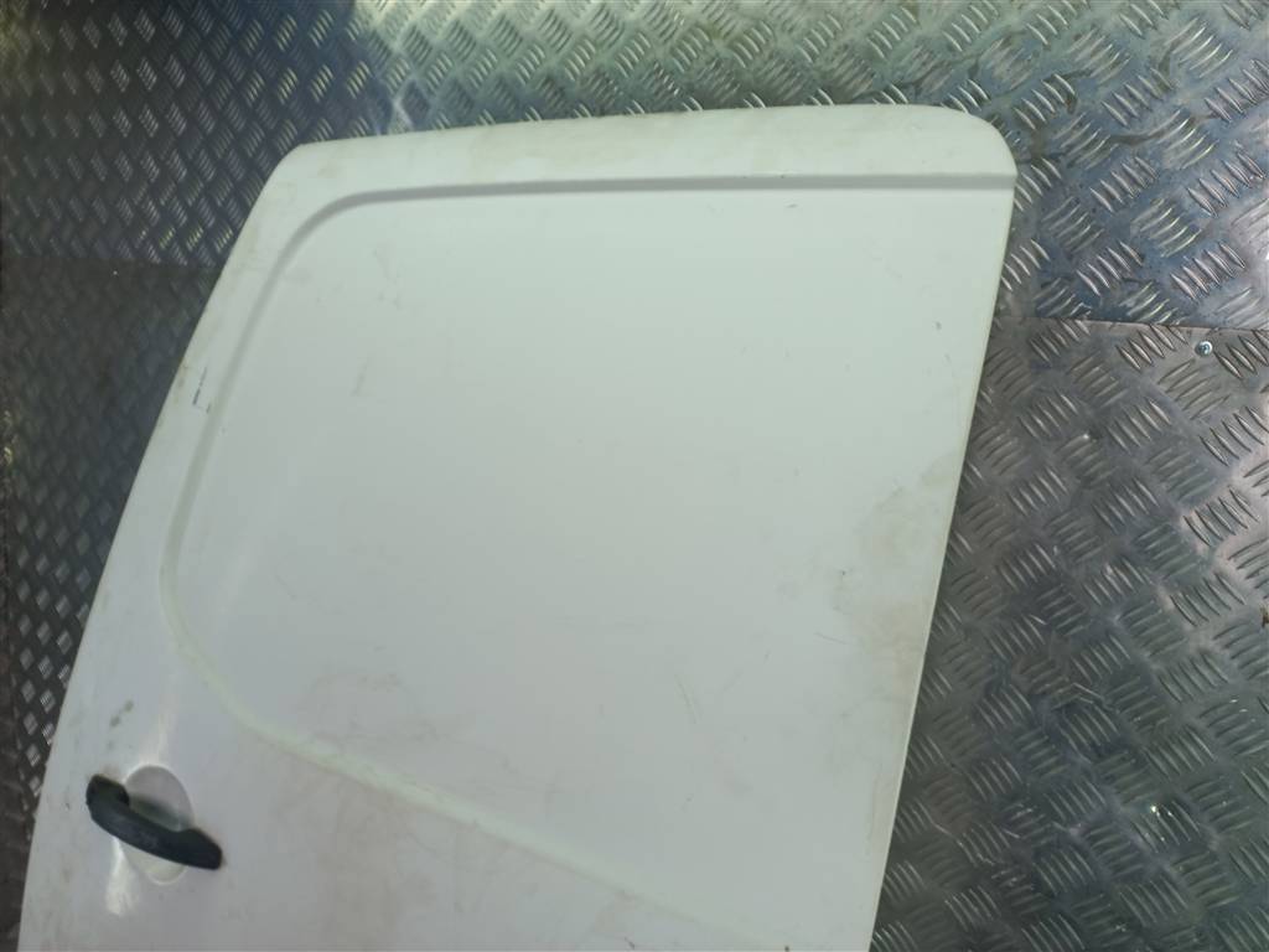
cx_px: 634
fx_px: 916
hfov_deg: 69.4
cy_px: 476
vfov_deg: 54.9
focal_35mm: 25
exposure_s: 1/100
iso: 25
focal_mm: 4.6
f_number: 1.8
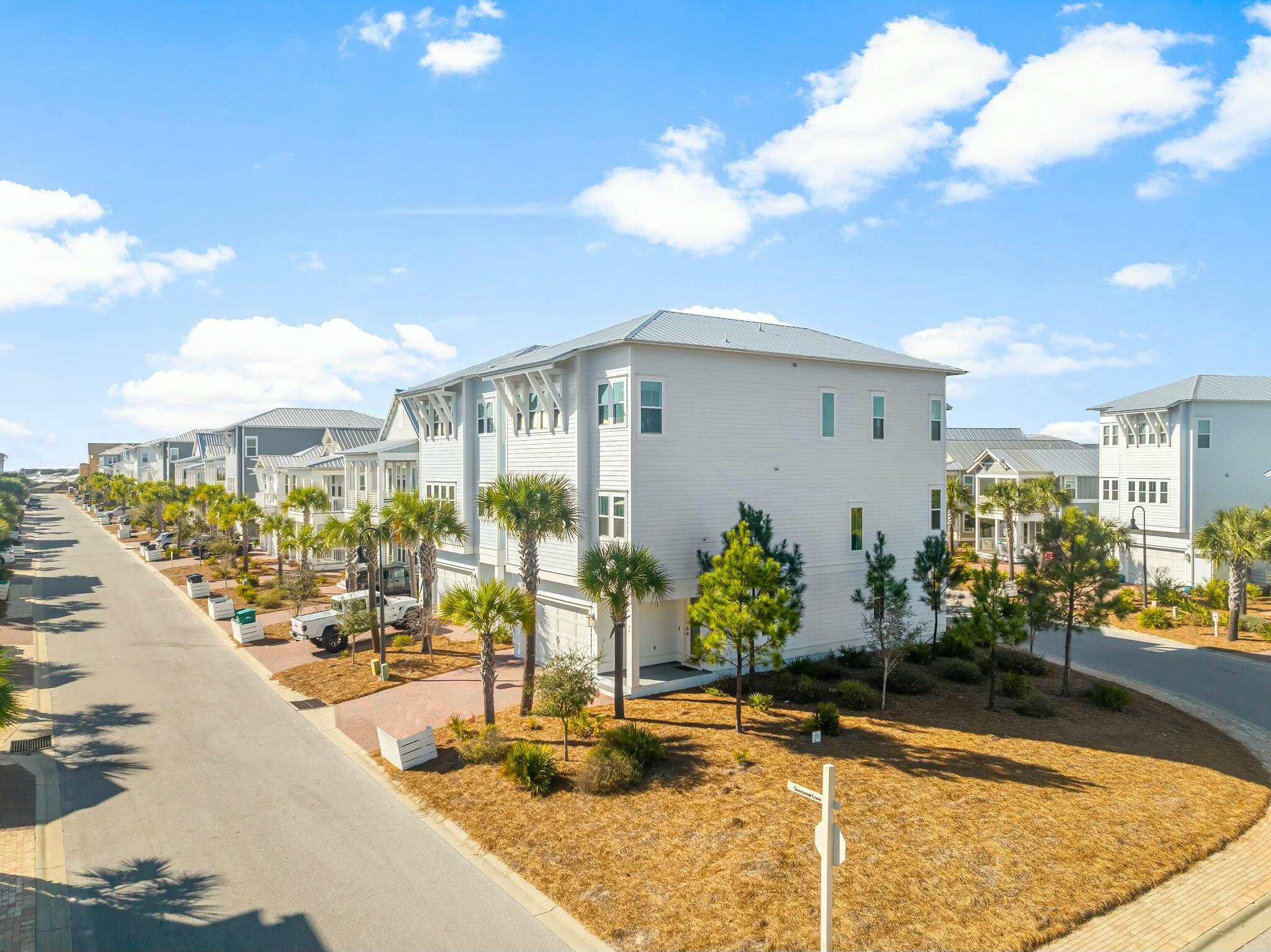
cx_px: 636
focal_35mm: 24
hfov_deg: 71.6
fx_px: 881
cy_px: 476
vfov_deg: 56.8
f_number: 2.8
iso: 100
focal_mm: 12.3
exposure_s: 1/1600
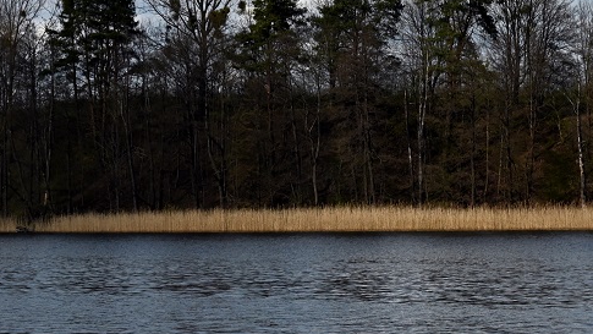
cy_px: -216
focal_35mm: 227
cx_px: 170
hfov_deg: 9.5
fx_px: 3570
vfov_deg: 5.3
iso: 100
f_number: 7.1
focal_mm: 70
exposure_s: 1/800
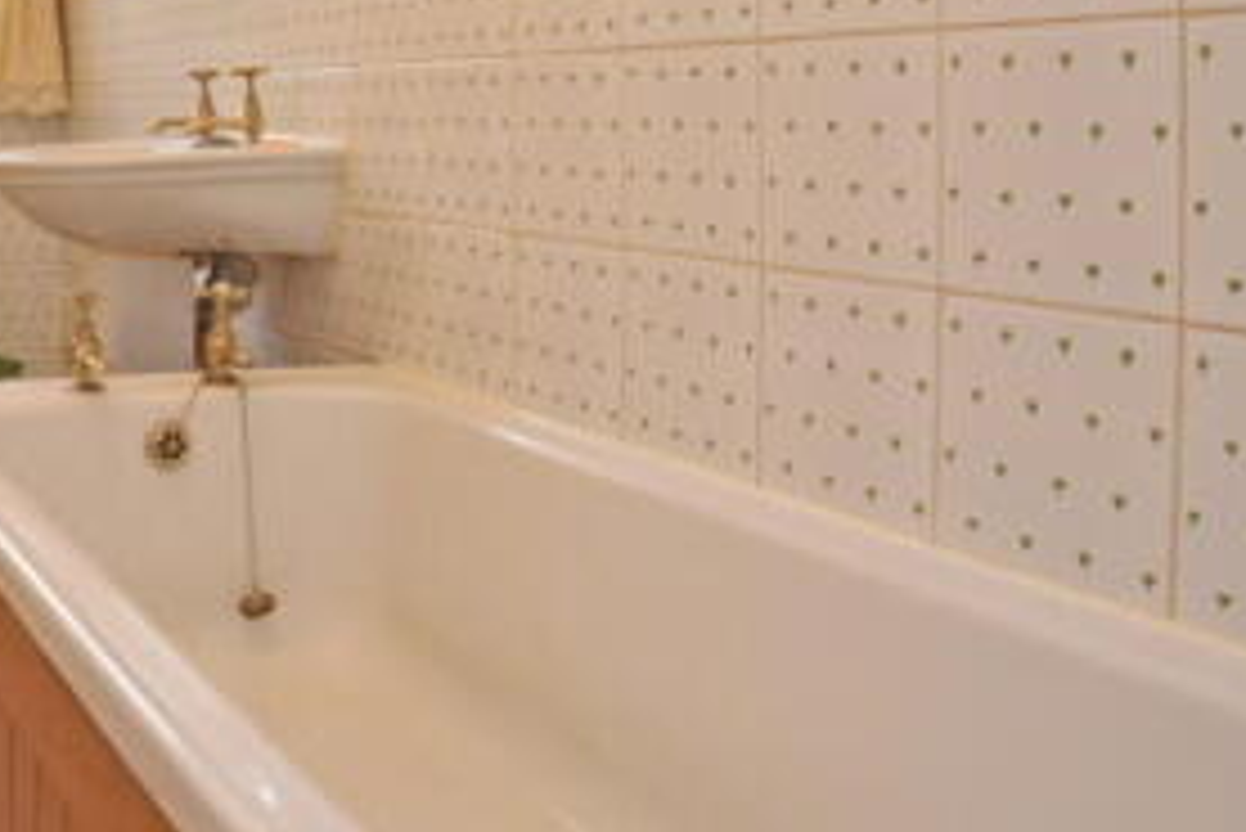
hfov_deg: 40.1
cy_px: 164
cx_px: 178
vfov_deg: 28.5
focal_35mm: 46
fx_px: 1599
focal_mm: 13
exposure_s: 1/125
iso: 1600
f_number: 4
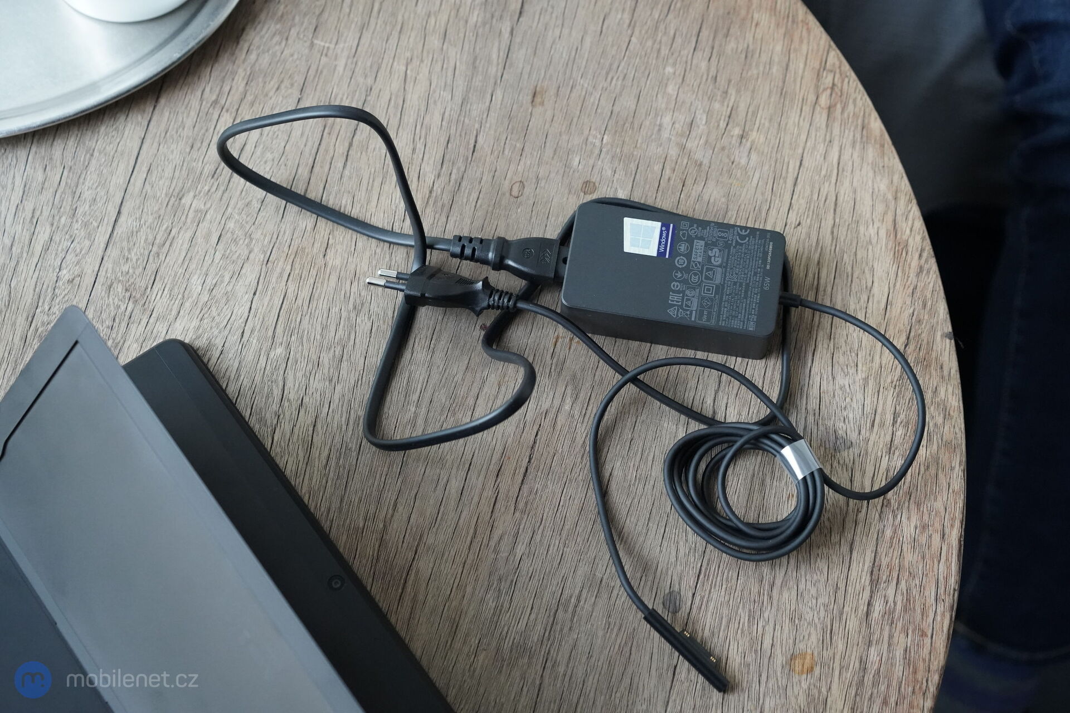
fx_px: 1635
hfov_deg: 36.2
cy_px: 356
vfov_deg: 24.6
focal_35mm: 55
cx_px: 535
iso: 6400
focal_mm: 55
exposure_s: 1/320
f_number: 5
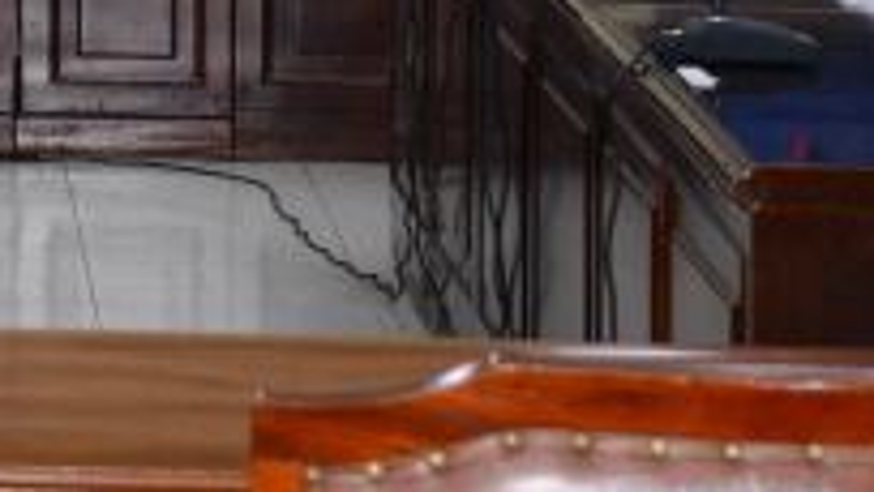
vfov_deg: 4.6
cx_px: -424
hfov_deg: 8.2
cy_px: -672
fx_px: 6005
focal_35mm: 259
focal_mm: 48
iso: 1000
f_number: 7.1
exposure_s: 1/60
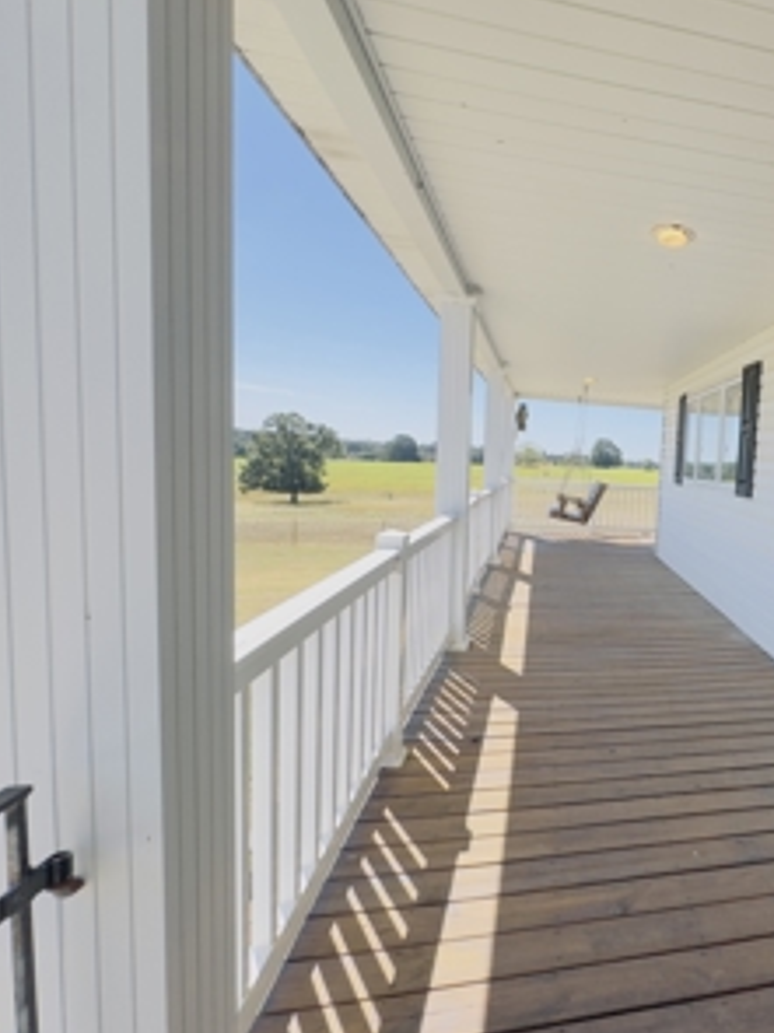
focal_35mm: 19
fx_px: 567
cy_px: 518
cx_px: 686
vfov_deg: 84.7
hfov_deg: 59.2
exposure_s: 1/734
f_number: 2.2
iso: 40
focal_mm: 2.22
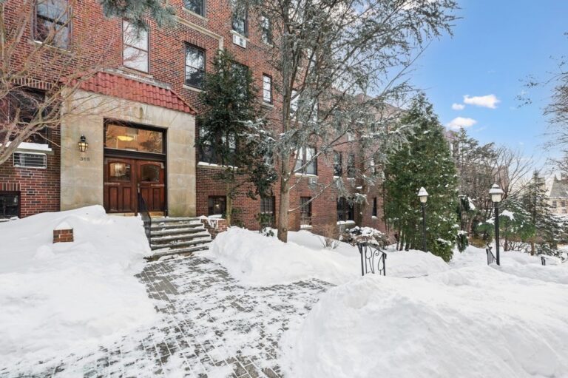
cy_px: 189
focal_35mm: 16
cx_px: 284
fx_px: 244
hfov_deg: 98.6
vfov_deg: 75.4
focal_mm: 15.5
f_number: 8
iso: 100
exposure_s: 1/50
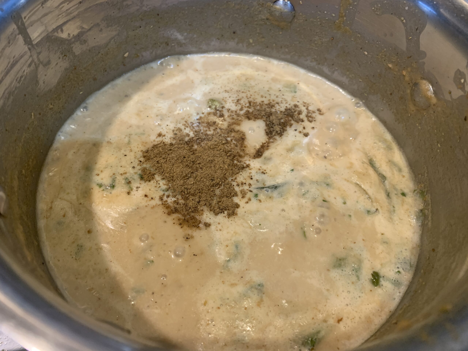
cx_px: 234
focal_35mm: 26
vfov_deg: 53.1
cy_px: 176
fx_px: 352
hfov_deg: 67.3
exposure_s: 1/50
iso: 160
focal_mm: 4.25
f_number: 1.8
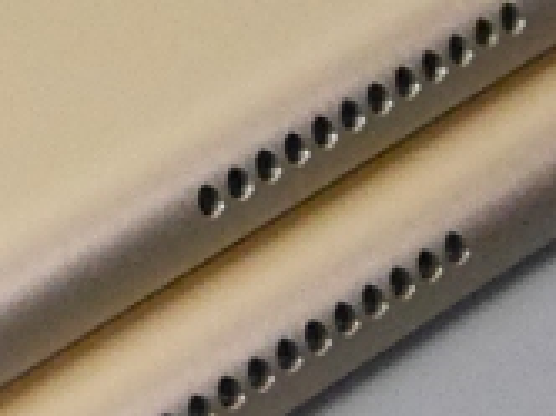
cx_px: -67
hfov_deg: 7.3
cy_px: 13
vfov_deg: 5.5
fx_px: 4330
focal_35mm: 270
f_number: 5.2
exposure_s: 1/125
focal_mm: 28
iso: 2500
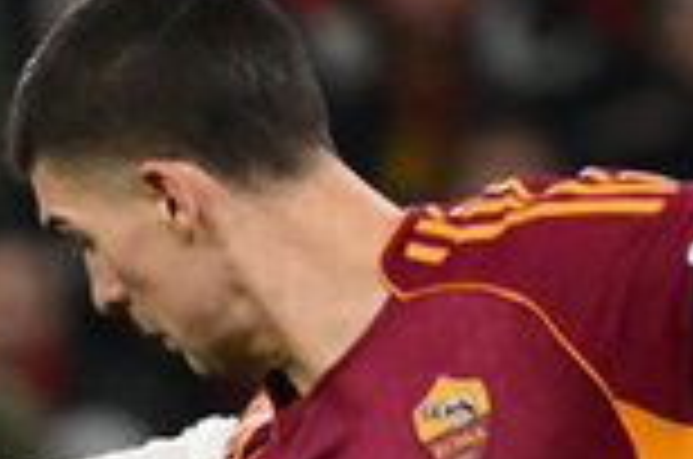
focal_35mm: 2664
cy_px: 1044
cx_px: -346
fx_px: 51176
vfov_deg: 0.5
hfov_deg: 0.8
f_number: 4.5
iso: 3200
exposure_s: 1/1600
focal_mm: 400
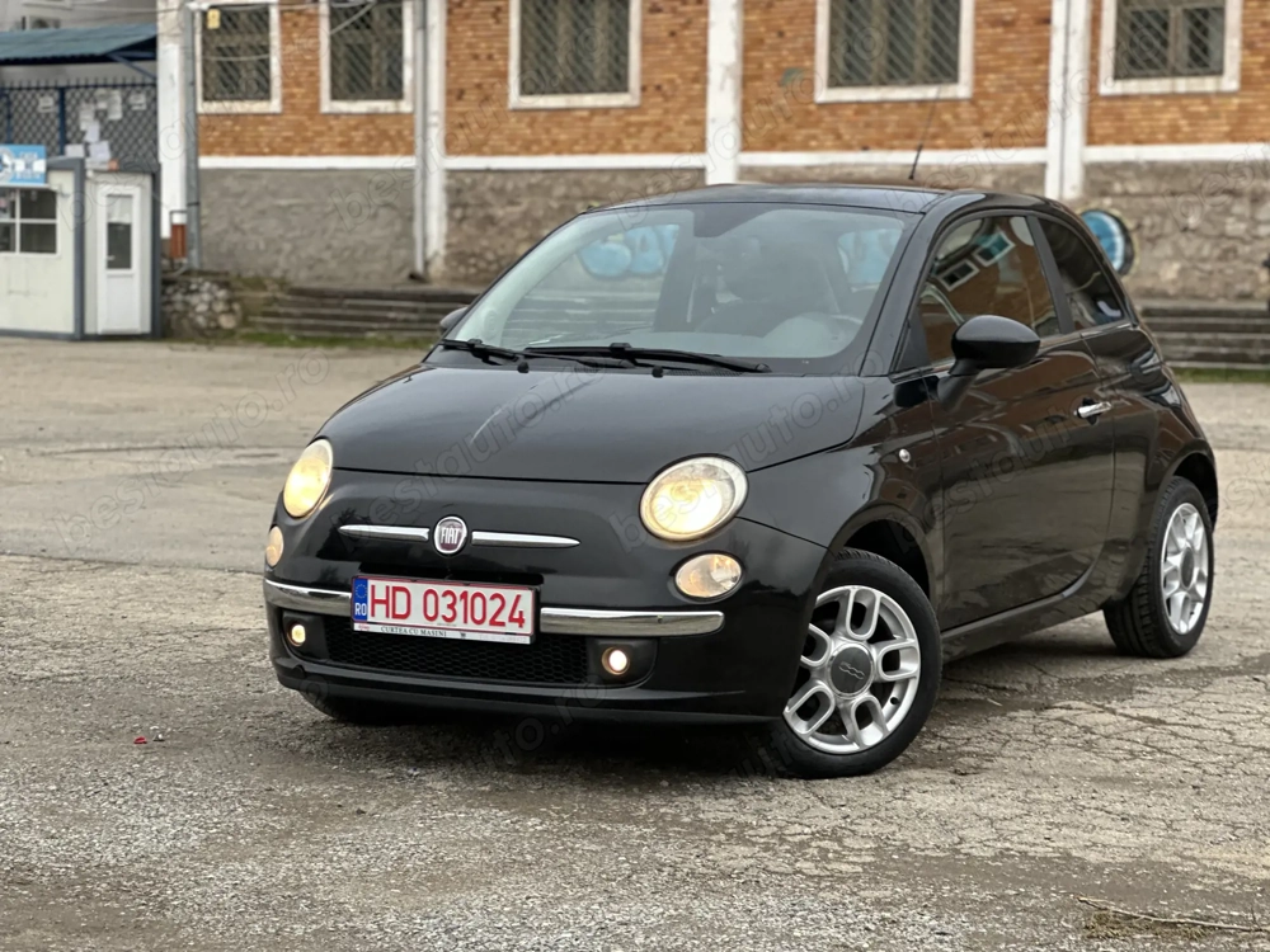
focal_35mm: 77
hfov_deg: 25.3
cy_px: 476
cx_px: 635
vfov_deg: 19.1
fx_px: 2825
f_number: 2.8
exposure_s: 1/121
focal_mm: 9
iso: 80
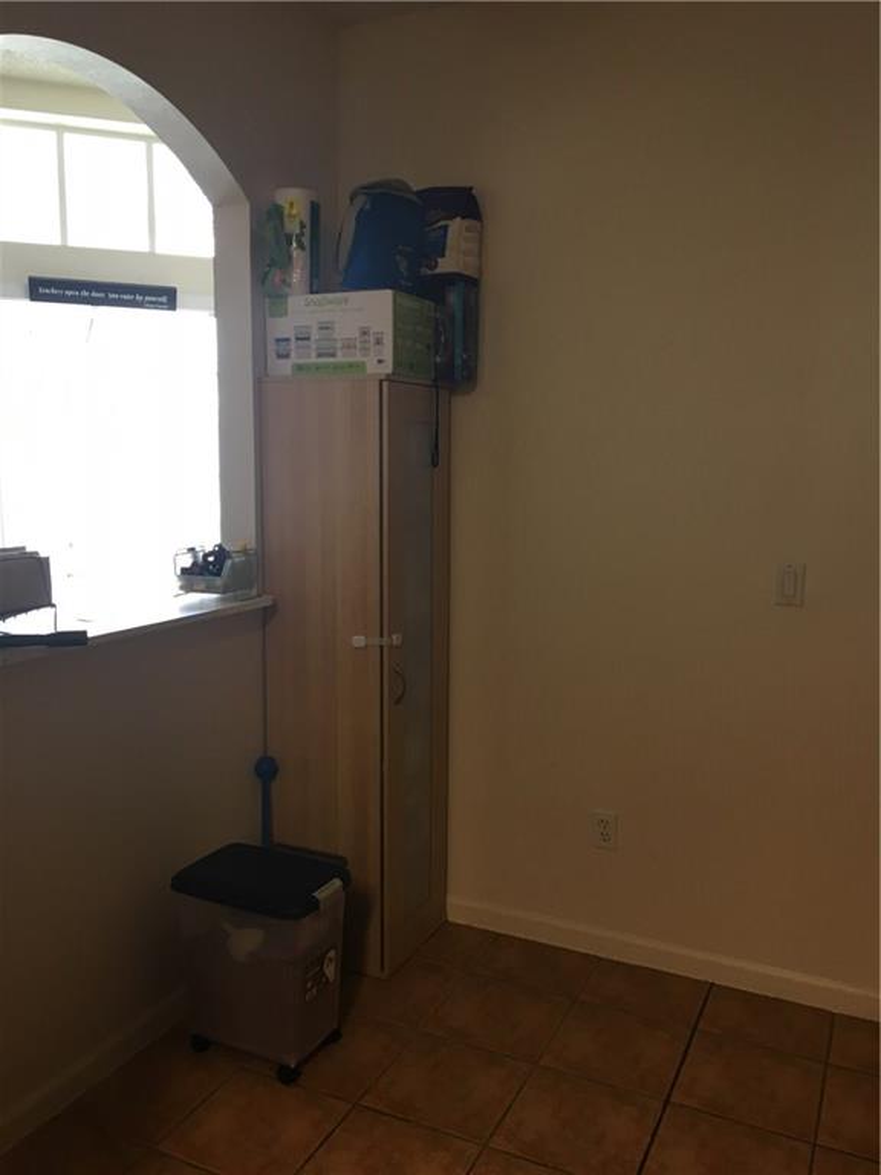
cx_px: 440
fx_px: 984
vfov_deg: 61.7
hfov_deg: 48.2
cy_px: 588
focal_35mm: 29
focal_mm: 4.15
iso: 64
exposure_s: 1/30
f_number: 2.2
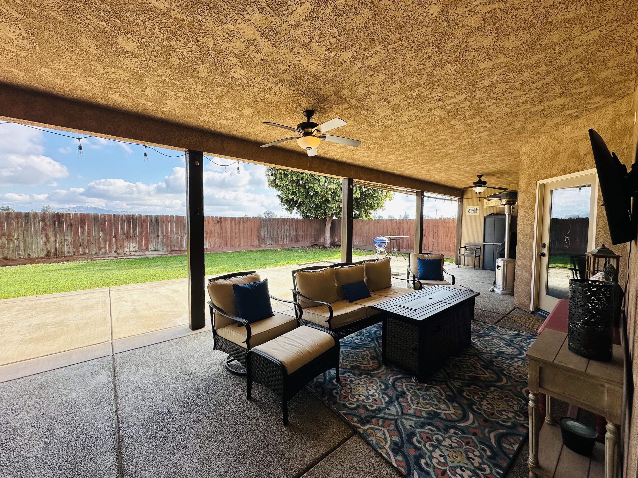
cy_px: 239
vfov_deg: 85.7
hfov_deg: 102.1
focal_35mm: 14
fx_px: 258
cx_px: 319
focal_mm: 2.22
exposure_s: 1/349
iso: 40
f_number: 2.2
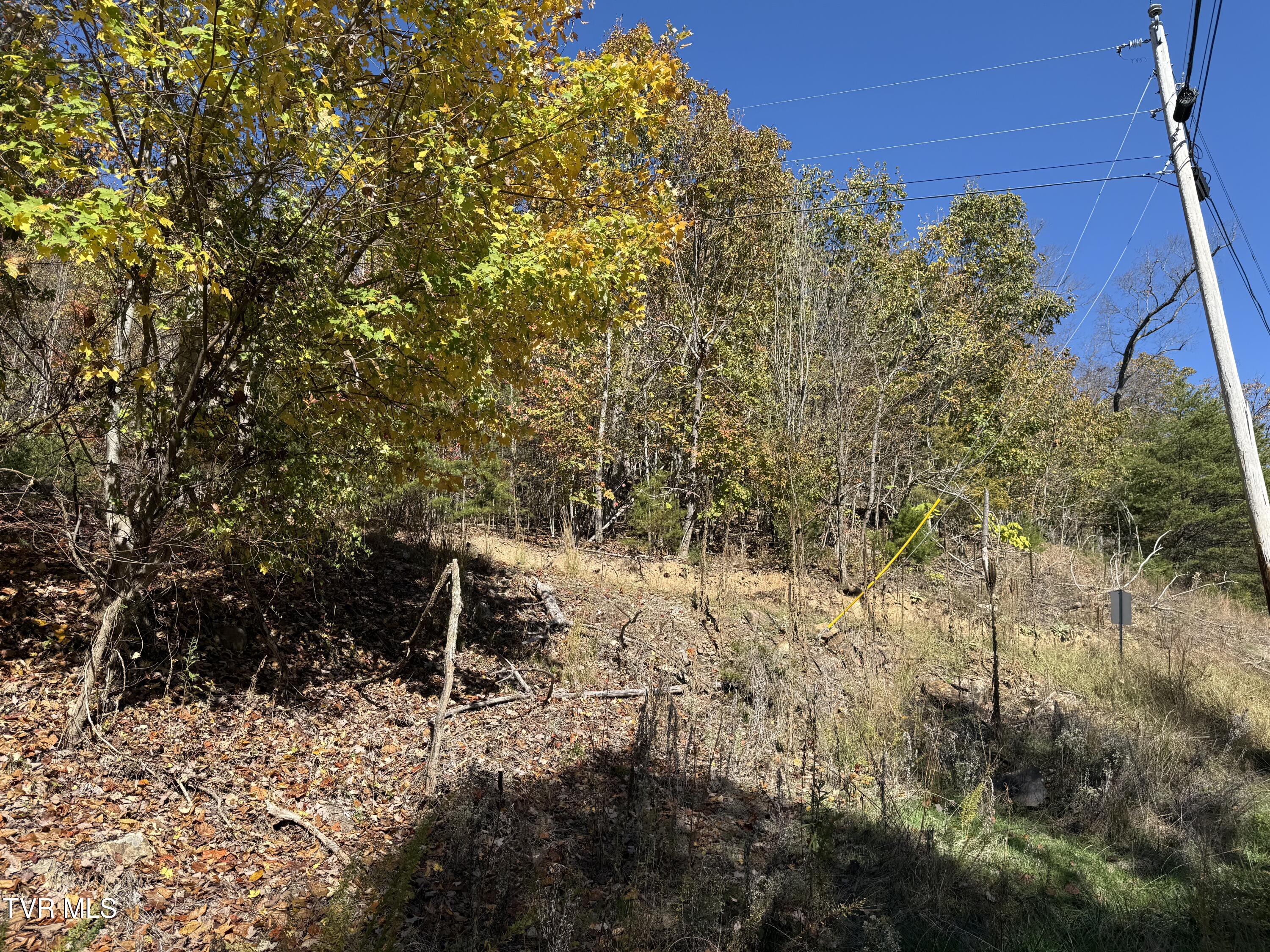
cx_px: 635
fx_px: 881
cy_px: 476
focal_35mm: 24
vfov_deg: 56.8
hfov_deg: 71.6
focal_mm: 6.76
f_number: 1.78
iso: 80
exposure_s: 1/2370
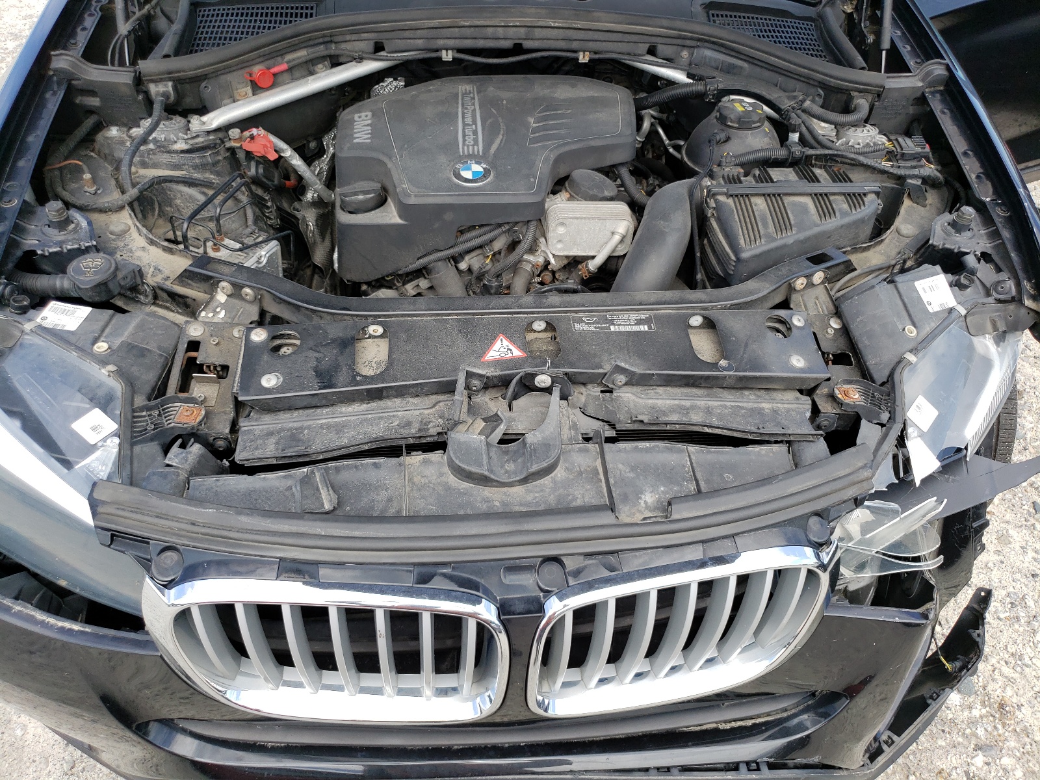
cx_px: 520
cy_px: 390
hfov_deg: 67.3
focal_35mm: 26
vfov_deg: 53.1
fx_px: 781
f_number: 1.5
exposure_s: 1/833
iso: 50
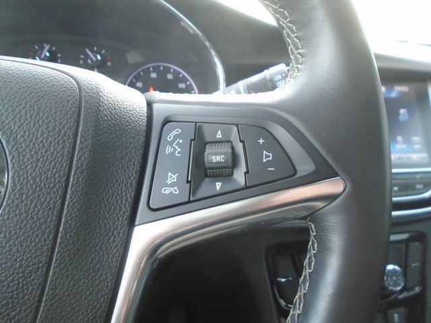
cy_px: 162
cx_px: 216
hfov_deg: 67.3
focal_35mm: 26
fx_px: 324
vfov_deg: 53.1
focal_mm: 4.6
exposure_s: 1/30
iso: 200
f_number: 3.2
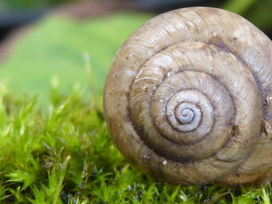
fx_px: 754
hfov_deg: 20.4
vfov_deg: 15.4
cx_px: 187
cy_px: 98
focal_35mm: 96
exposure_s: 1/8
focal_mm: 4.9
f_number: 10
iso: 100
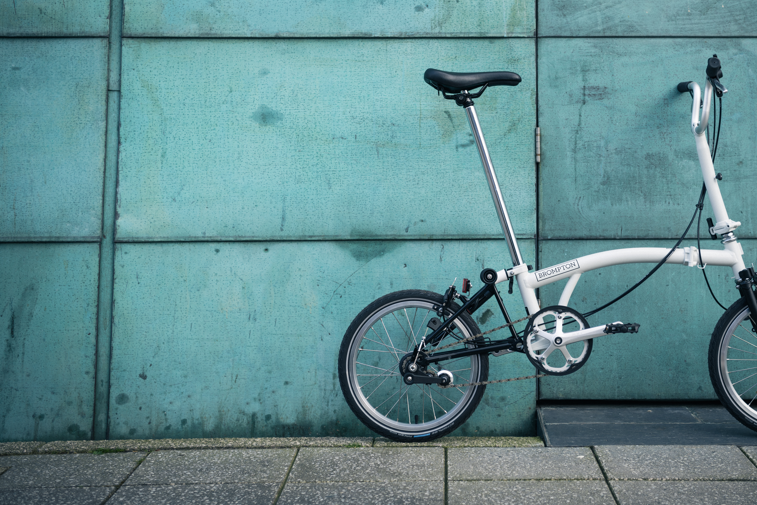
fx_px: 1241
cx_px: 461
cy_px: 181
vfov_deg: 22.9
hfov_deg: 33.8
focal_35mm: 59
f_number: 3.2
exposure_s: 1/400
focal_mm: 45
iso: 100
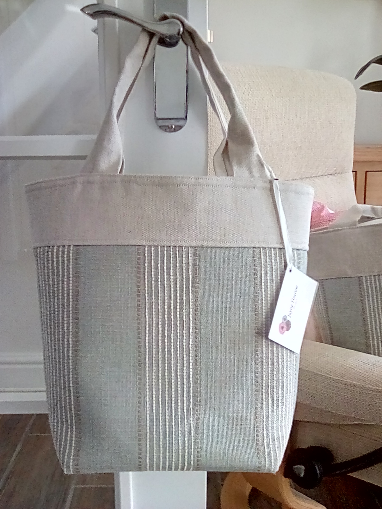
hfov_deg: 36.8
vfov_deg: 47.9
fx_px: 574
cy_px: 254
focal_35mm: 39
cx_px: 191
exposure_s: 1/30
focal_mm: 3.1
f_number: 2.8
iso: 172
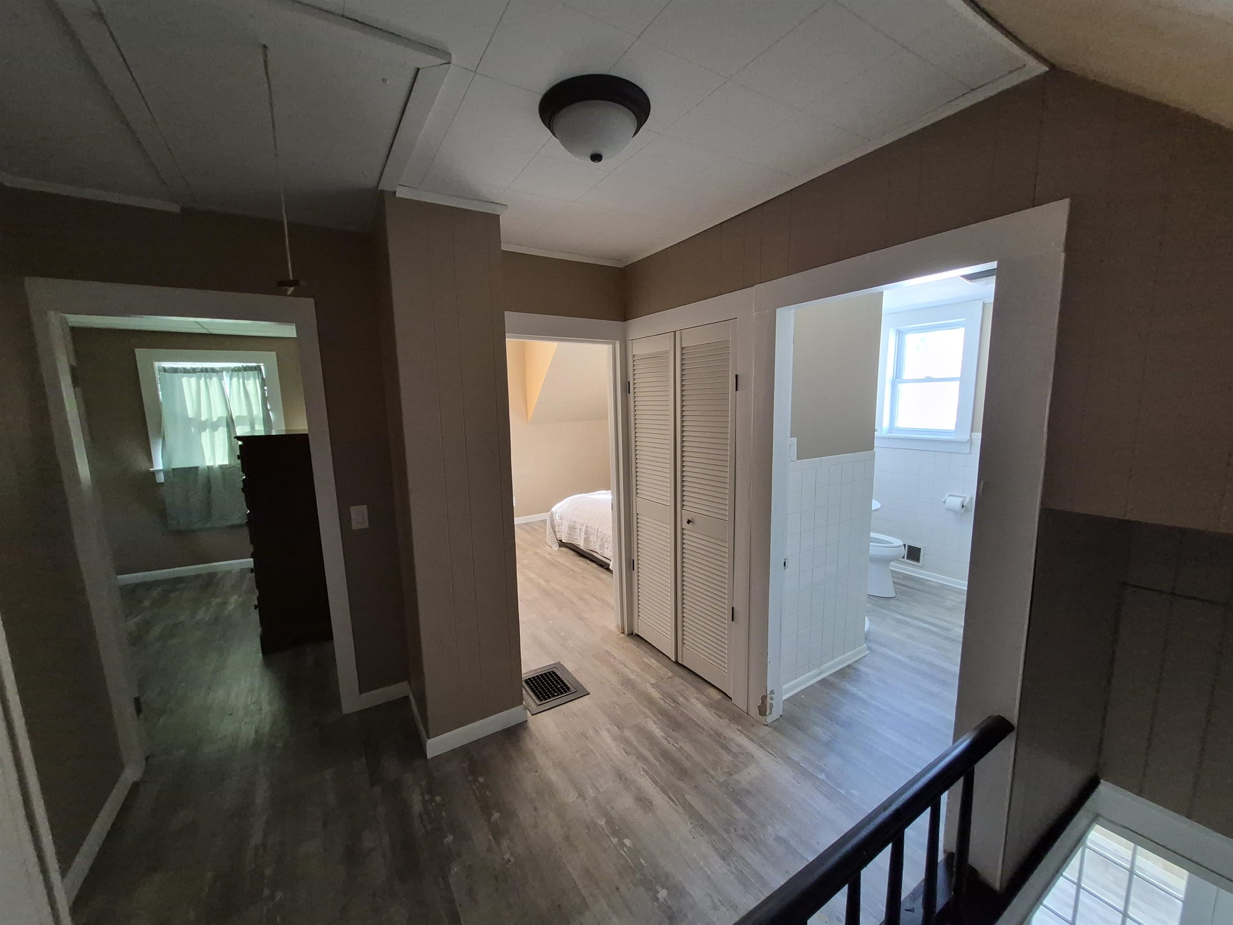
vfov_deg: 89.9
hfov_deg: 106.2
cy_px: 462
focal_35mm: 13
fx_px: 463
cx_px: 616
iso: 640
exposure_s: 1/60
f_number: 2.2
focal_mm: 1.74
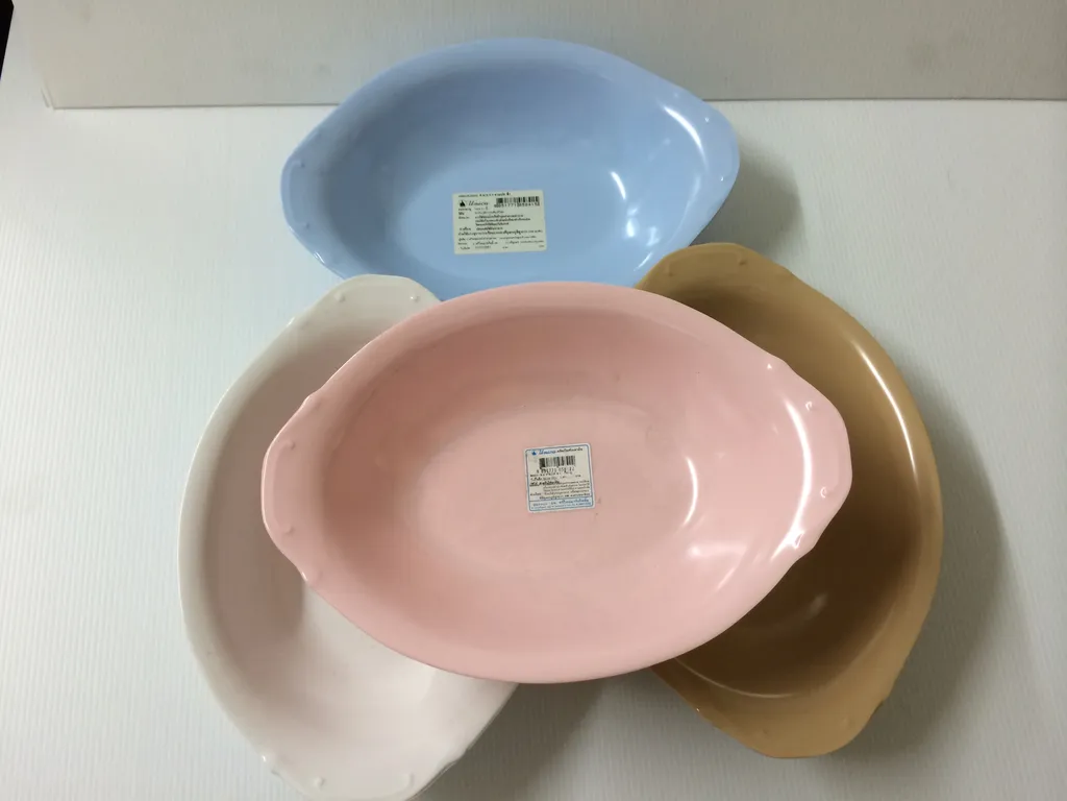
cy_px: 400
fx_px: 925
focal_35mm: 30
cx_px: 534
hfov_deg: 60.0
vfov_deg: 46.8
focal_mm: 4.12
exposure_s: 1/33
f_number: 2.2
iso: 100
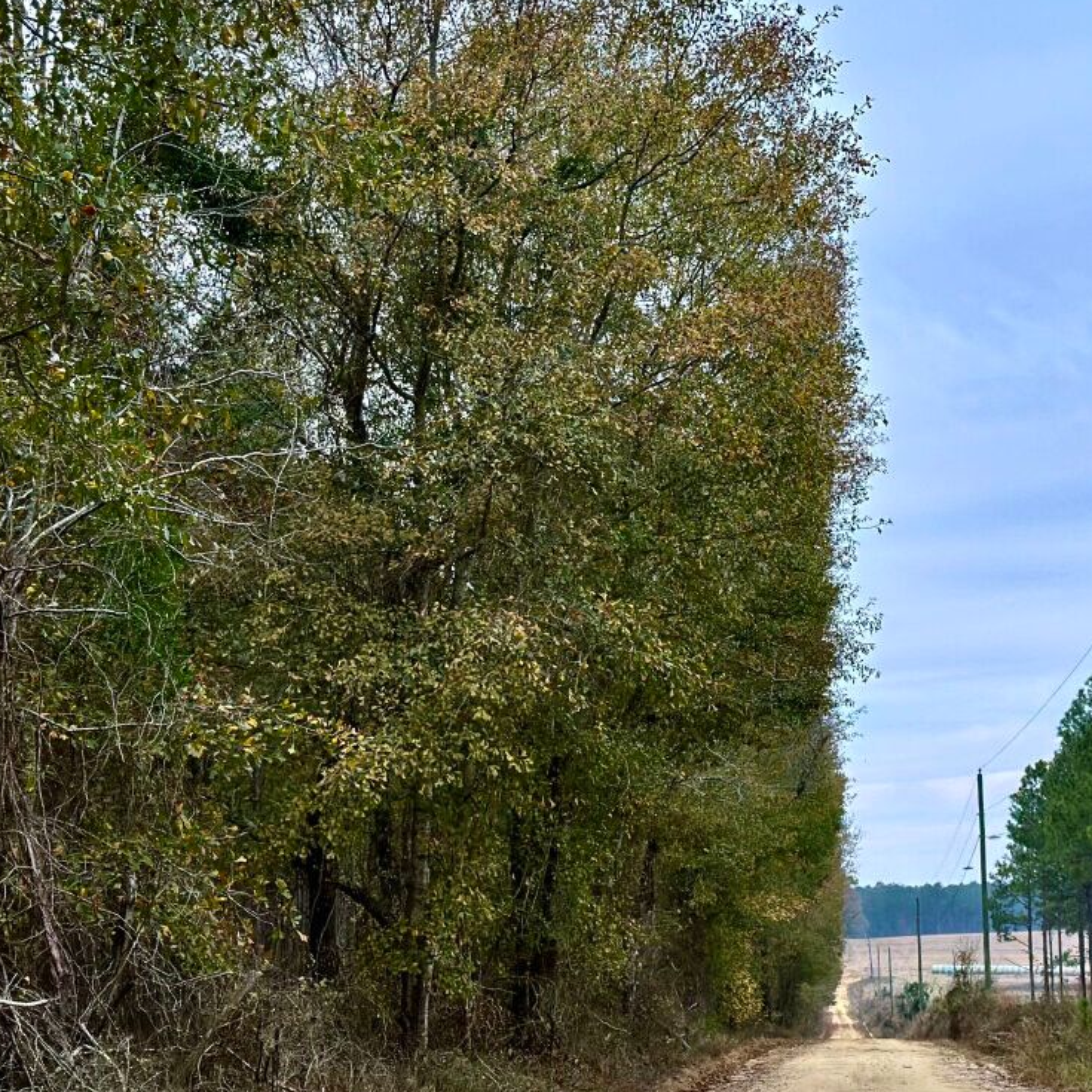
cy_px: 545
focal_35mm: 77
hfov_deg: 22.4
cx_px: 721
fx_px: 2748
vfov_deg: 22.5
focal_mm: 6.86
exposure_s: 1/2890
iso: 100
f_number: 1.78
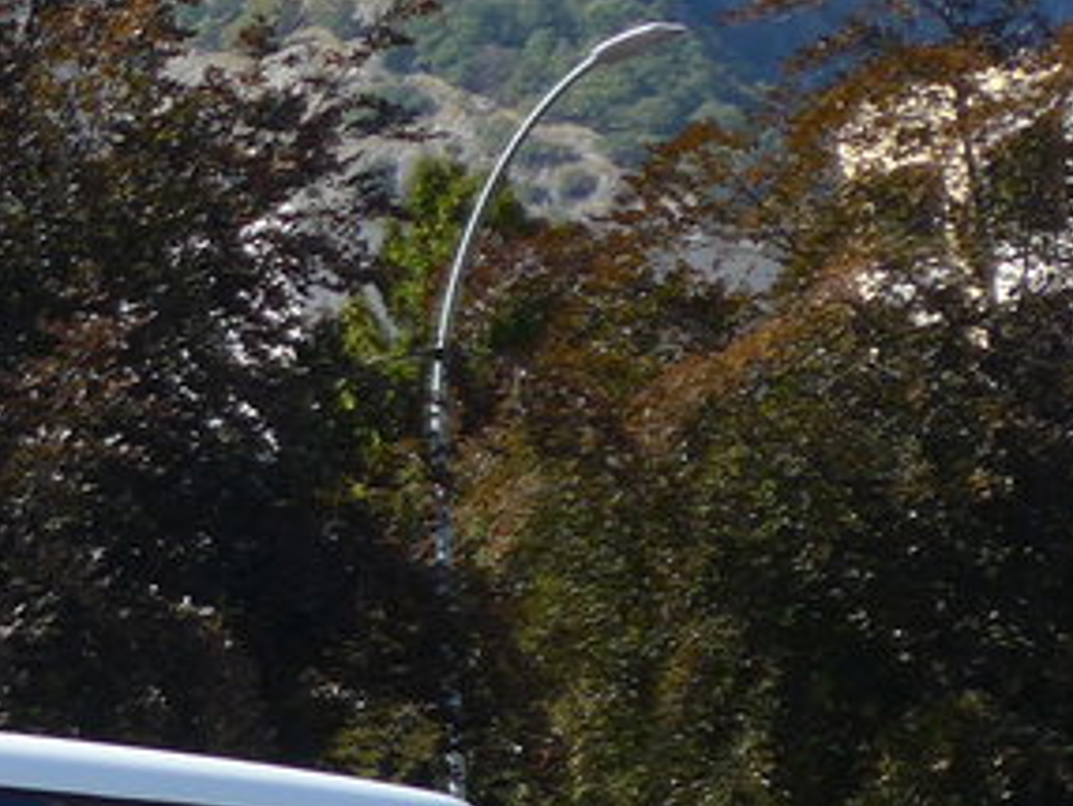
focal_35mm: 193
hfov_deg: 9.6
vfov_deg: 7.7
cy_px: 903
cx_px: -1069
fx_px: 5987
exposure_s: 1/800
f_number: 3
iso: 80
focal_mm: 9.5
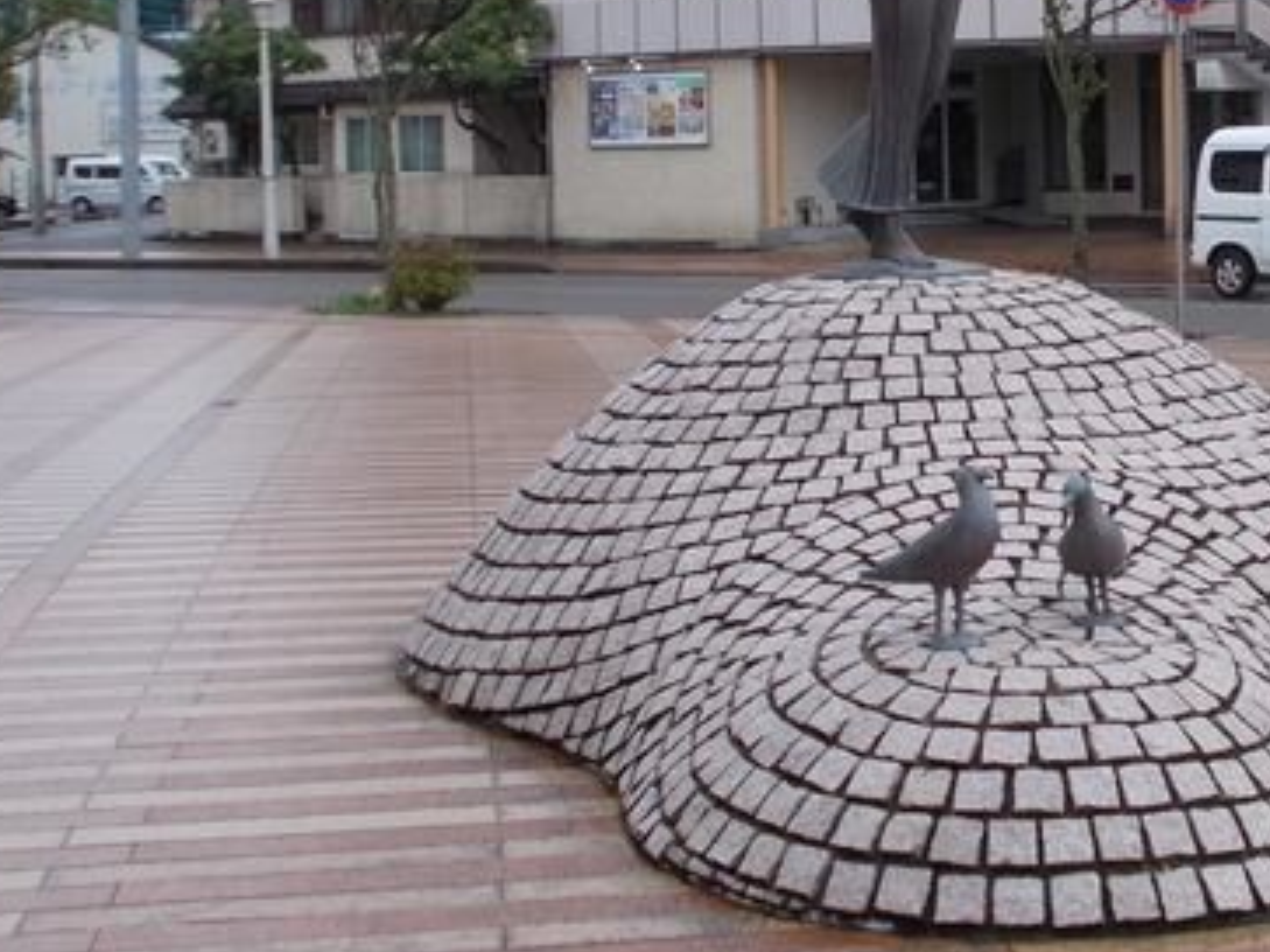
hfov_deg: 25.6
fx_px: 2751
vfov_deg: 19.4
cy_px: 158
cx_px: 1011
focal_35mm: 75
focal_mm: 6
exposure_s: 1/320
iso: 80
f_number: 3.6
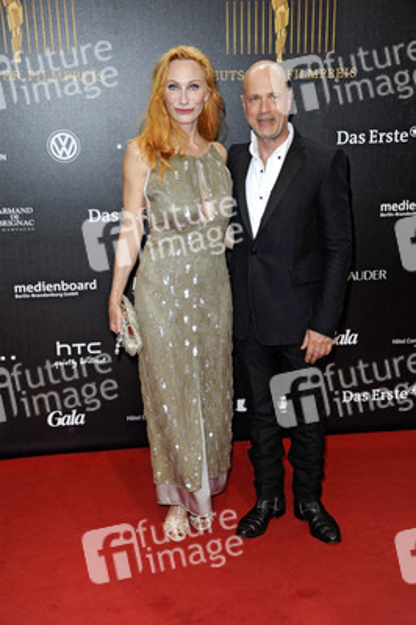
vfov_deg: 41.1
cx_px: 208
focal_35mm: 48
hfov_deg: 28.0
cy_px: 312
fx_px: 833
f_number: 6.3
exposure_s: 1/160
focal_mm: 48
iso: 500
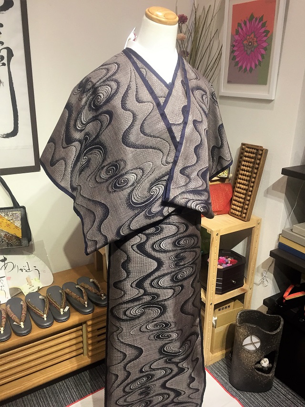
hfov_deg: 48.2
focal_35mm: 29
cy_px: 204
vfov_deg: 61.7
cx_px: 152
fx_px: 341
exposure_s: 1/30
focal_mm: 4.15
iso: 50
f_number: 2.2
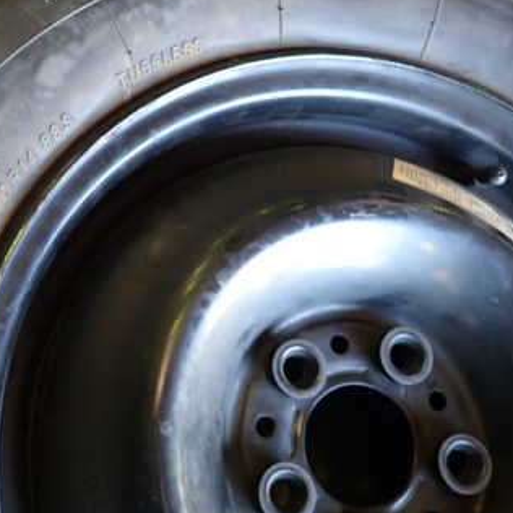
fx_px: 704
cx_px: 128
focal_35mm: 42
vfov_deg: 40.0
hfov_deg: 39.0
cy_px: 244
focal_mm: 4.5
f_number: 2
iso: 250
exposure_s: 1/30
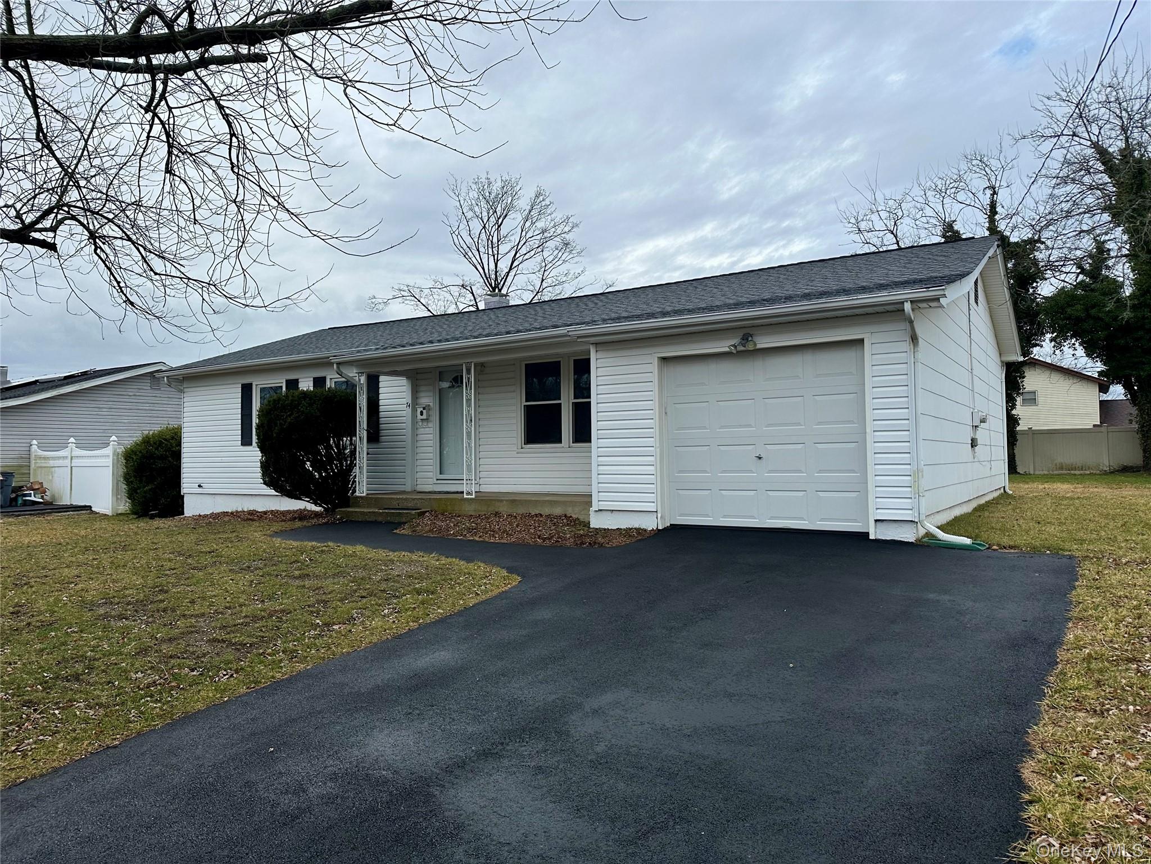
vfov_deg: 56.8
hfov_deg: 71.6
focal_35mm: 24
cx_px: 576
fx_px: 798
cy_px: 432
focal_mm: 6.86
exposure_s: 1/2070
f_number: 1.78
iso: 80
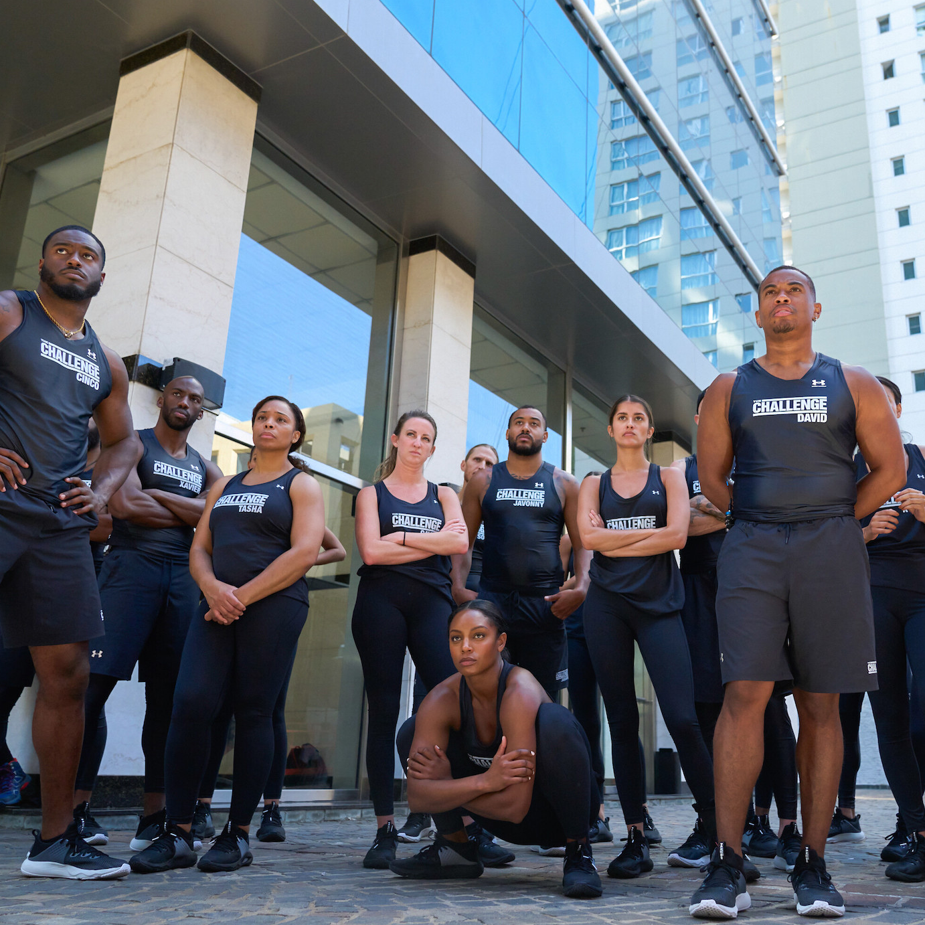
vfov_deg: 52.5
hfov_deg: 52.1
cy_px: 467
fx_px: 937
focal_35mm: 31
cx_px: 570
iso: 1250
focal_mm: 24
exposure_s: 1/500
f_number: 4
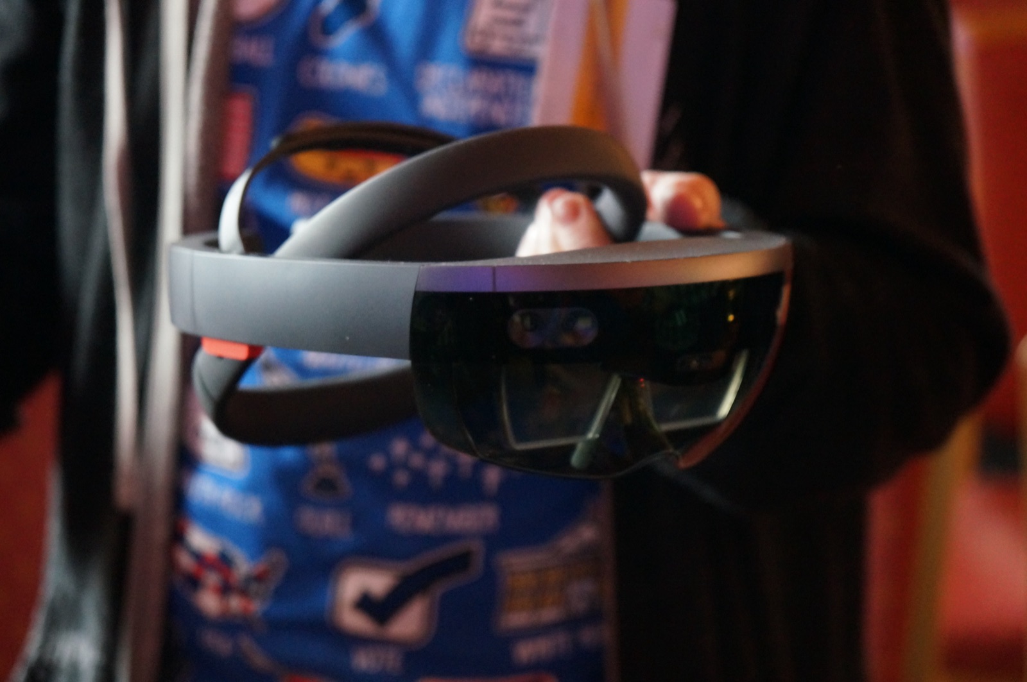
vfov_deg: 13.0
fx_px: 2992
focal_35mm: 105
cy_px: 341
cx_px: 514
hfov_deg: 19.5
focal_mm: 70
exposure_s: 1/25
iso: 3200
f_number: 4
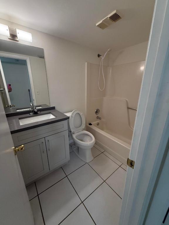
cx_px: 84
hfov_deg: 85.7
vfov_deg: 102.1
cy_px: 112
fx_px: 91
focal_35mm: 14
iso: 320
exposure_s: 1/120
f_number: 2.2
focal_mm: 2.22
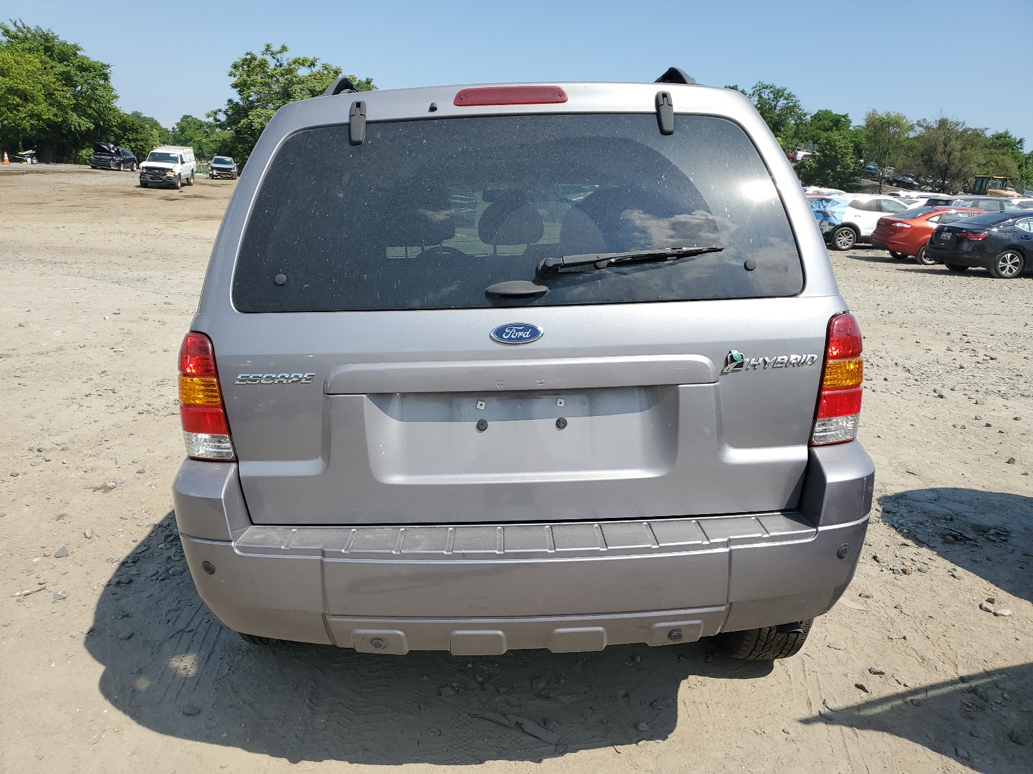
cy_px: 387
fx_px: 776
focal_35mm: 26
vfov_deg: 53.1
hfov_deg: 67.3
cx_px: 516
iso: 50
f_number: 1.5
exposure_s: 1/3333
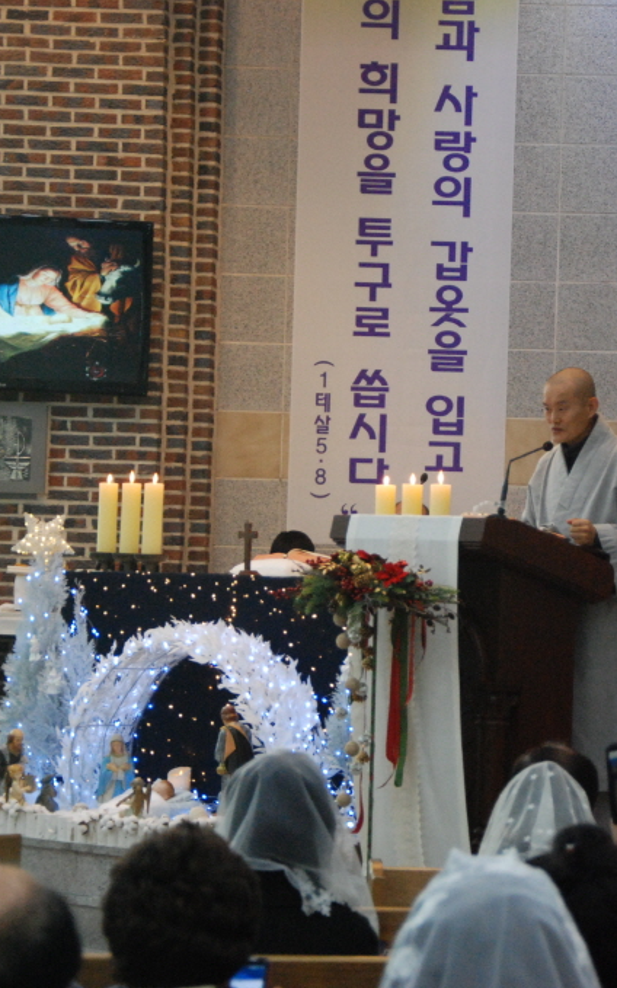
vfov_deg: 17.4
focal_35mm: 120
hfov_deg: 10.9
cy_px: 495
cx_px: 514
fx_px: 3231
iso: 1250
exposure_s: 1/60
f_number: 5
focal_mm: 52
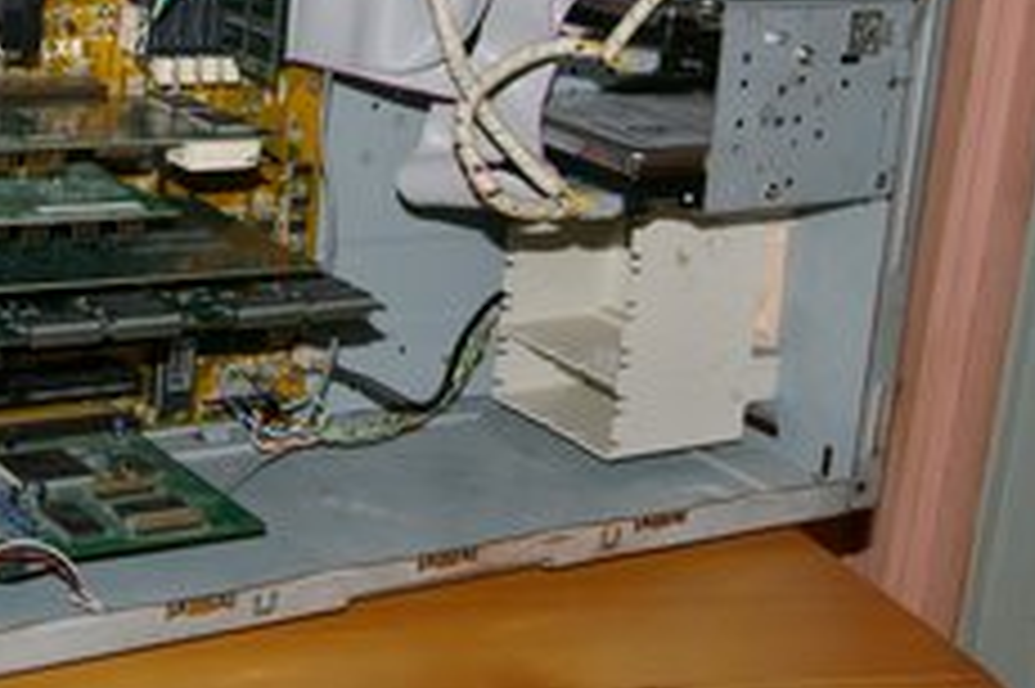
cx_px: 441
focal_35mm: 81
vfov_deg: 16.8
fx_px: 2323
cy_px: 171
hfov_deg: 25.1
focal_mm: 31
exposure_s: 1/45
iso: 200
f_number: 13
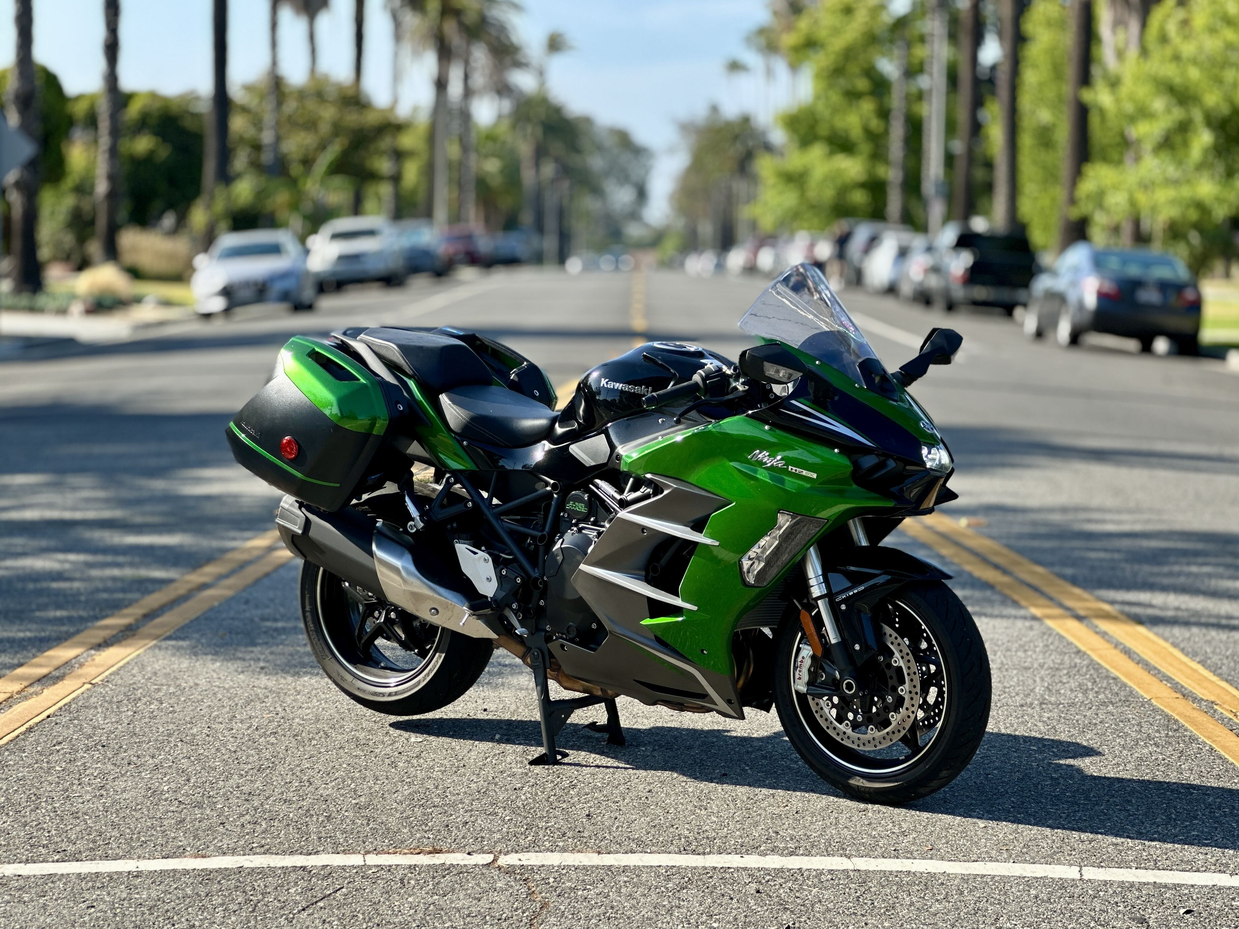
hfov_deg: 25.3
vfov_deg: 19.1
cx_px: 620
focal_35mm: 77
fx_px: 2756
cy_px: 464
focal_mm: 9
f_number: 2.8
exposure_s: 1/186
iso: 25
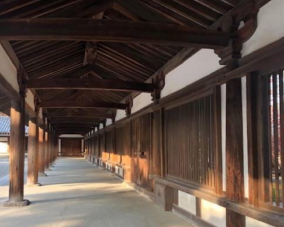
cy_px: 134
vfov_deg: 41.0
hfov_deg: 49.7
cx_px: 103
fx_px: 303
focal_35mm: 36
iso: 40
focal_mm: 3.99
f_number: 1.8
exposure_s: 1/120
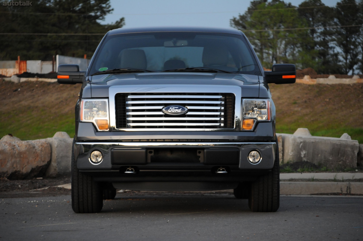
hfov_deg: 13.7
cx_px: 182
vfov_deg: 9.1
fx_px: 1511
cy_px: 120
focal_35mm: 150
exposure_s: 1/10
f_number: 4.5
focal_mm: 100
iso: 800
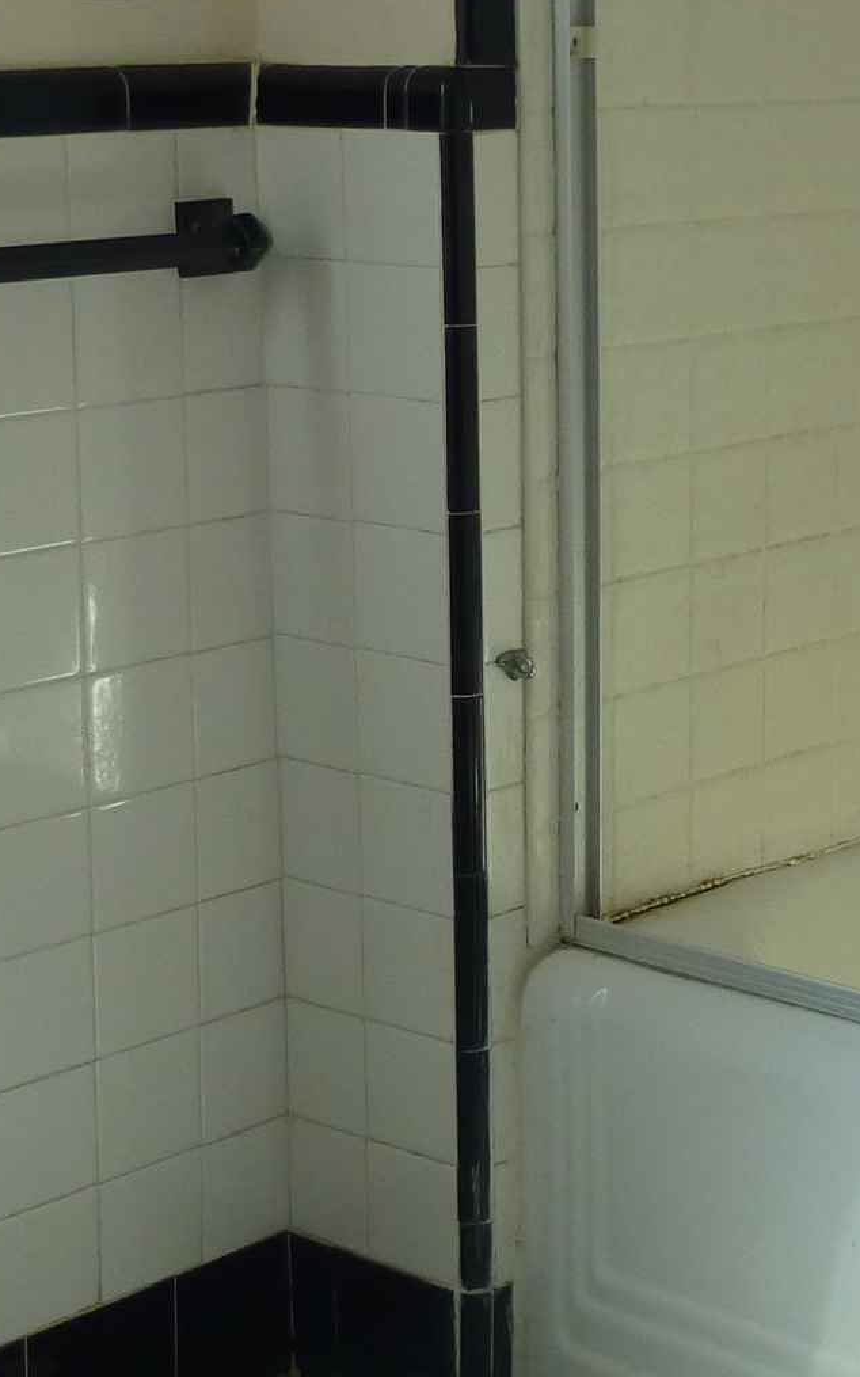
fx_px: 2889
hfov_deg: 16.4
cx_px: 939
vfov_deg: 26.7
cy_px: 465
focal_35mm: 77
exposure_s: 1/80
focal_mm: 4.3
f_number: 3.3
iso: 100
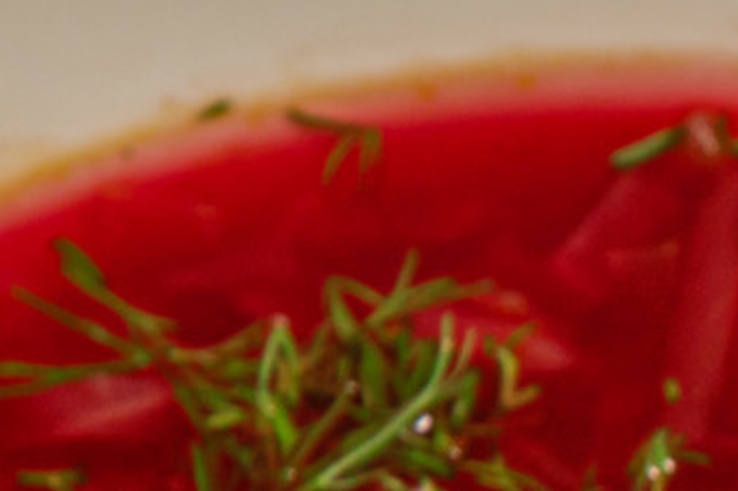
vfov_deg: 1.9
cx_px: 1806
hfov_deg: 2.9
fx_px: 14547
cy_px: 774
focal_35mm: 710
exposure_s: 1/50
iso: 250
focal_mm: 120
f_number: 7.1
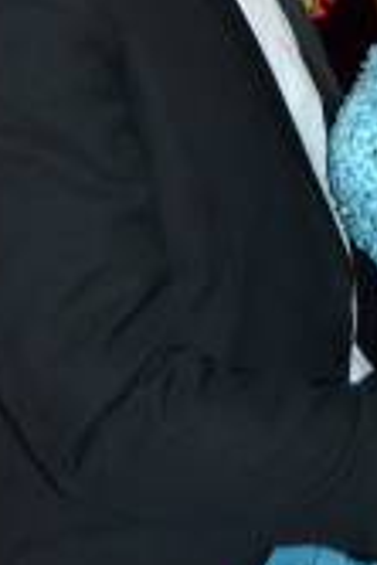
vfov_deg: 14.2
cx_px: 438
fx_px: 2179
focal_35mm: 139
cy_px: -150
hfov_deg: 9.8
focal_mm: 32
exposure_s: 1/60
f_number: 4.5
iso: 3200
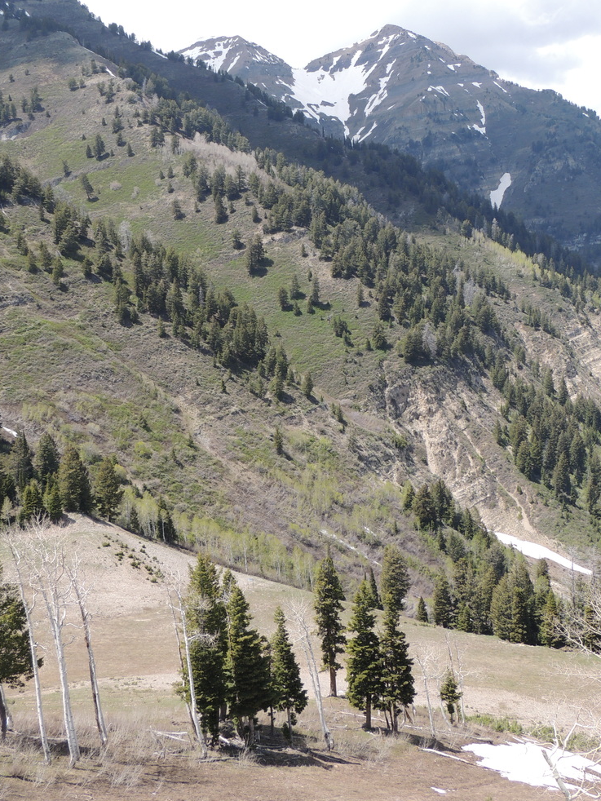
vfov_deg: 43.8
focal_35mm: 43
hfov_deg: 33.6
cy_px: 374
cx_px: 265
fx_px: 995
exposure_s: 1/800
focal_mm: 5.8
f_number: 3.2
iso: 100
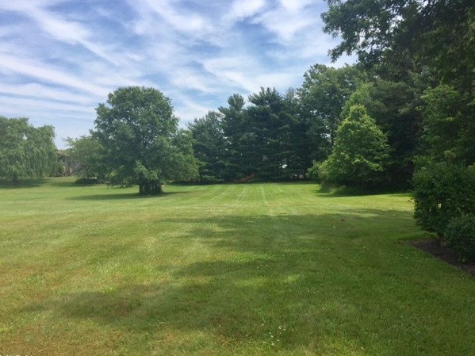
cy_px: 178
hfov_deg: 58.3
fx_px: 425
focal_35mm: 31
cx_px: 251
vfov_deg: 45.4
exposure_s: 1/2083
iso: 32
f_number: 2.2
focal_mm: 4.15
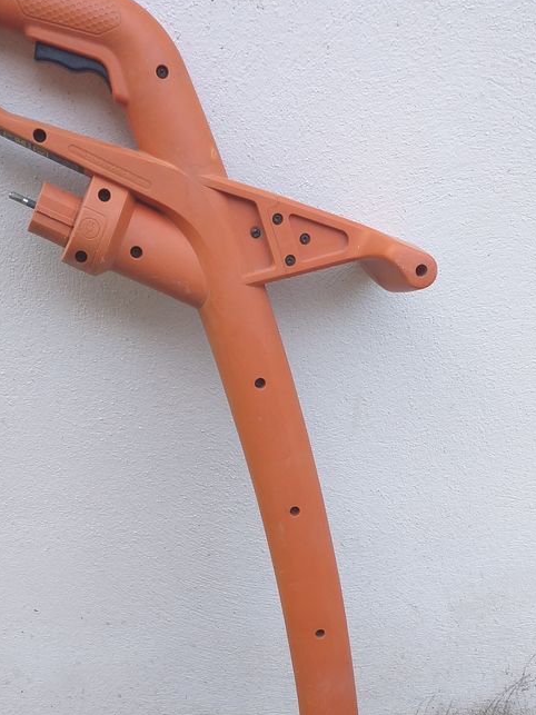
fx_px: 867
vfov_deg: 43.5
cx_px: 289
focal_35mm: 42
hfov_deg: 34.3
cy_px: 526
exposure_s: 1/100
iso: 50
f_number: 1.9
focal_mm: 3.6
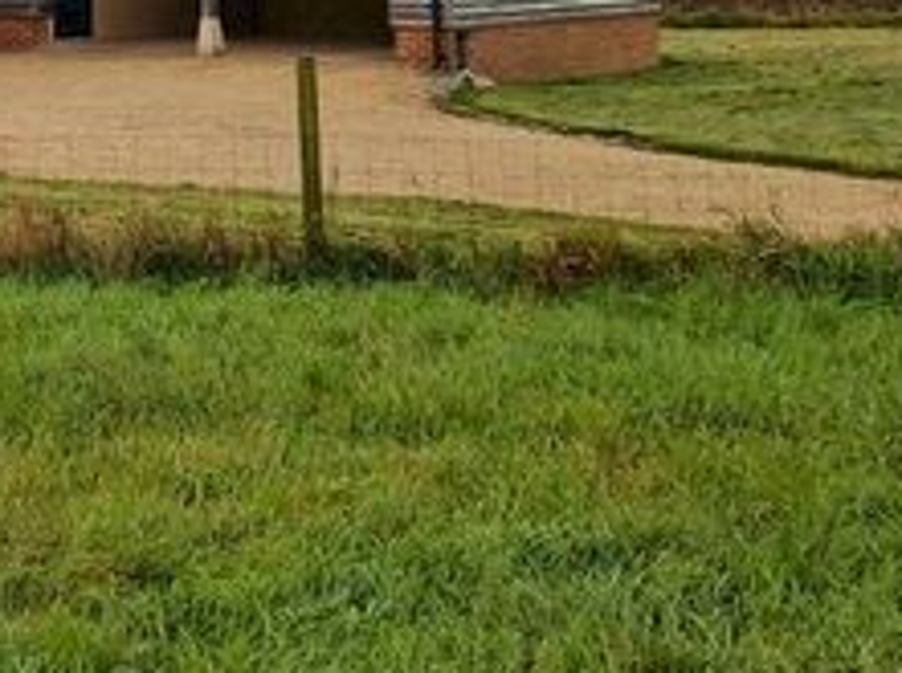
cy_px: -190
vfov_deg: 18.7
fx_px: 1899
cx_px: -159
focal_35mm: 73
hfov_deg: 24.4
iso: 50
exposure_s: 1/1432
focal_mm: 5.4
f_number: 1.8
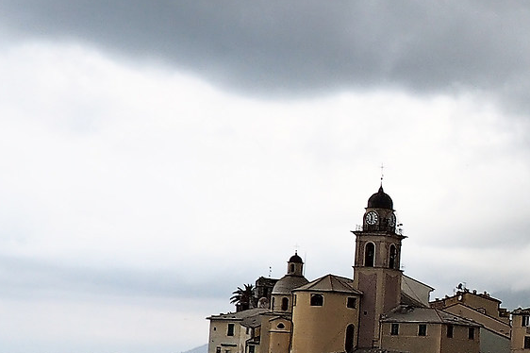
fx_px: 1177
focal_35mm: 80
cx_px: 818
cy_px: 264
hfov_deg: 21.1
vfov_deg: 17.0
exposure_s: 1/160
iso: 200
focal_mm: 9
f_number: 6.3
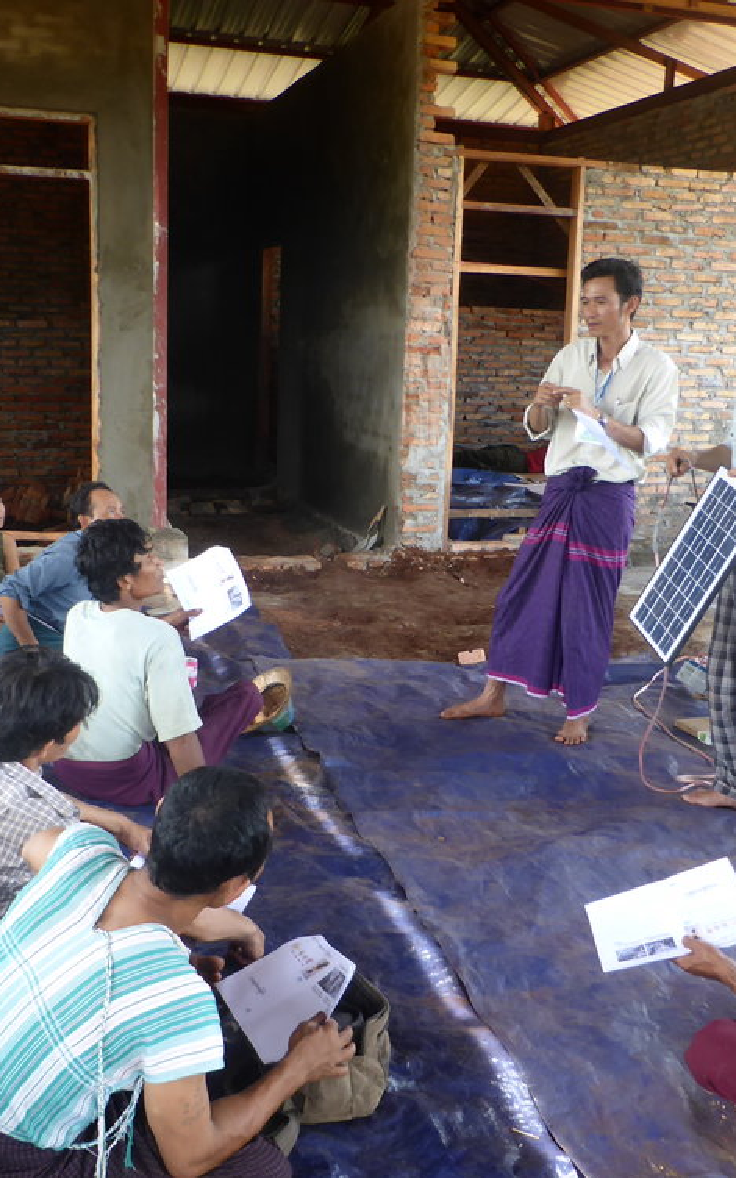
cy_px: 587
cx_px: 364
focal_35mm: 36
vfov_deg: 54.0
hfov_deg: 35.3
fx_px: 1156
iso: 125
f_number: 3.3
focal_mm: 4.3
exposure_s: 1/60
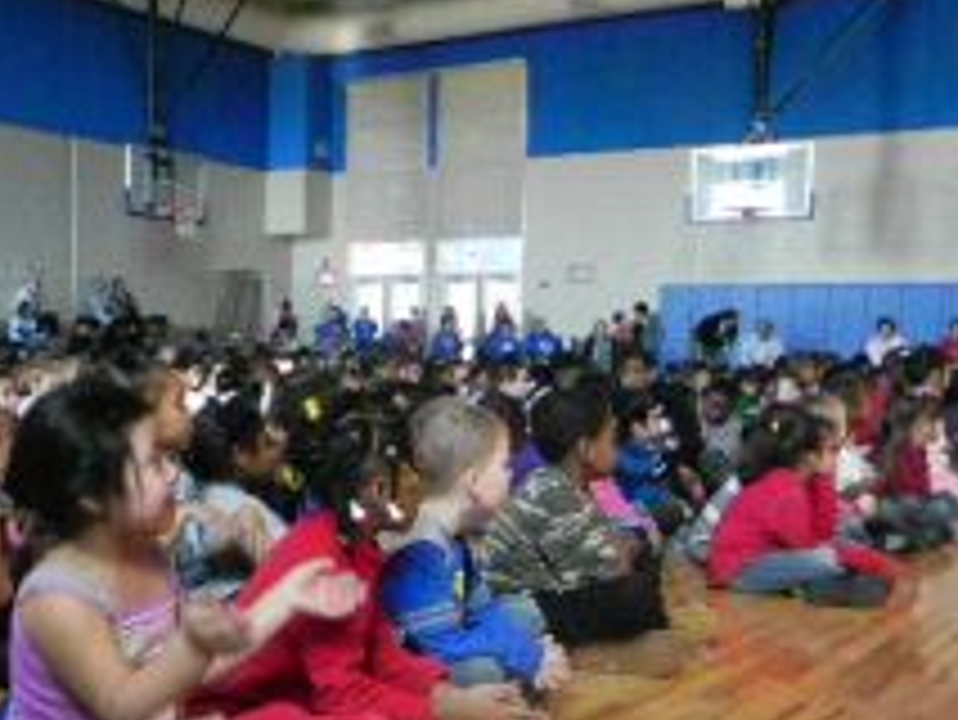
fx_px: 1357
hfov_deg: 38.0
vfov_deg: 29.1
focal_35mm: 49
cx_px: 256
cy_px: 572
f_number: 3.2
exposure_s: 1/61
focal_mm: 5.2
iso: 1600
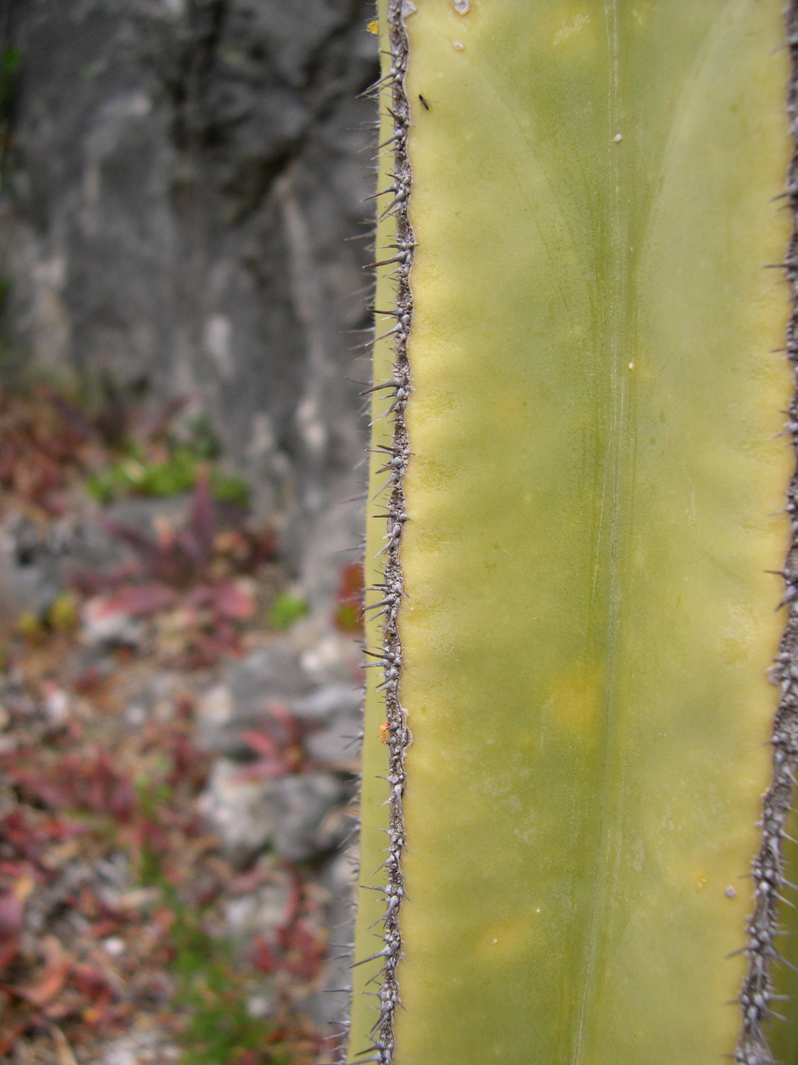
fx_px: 1168
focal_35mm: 38
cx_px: 399
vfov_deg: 49.0
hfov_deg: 37.7
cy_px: 532
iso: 100
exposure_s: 1/136
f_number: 2.8
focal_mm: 8
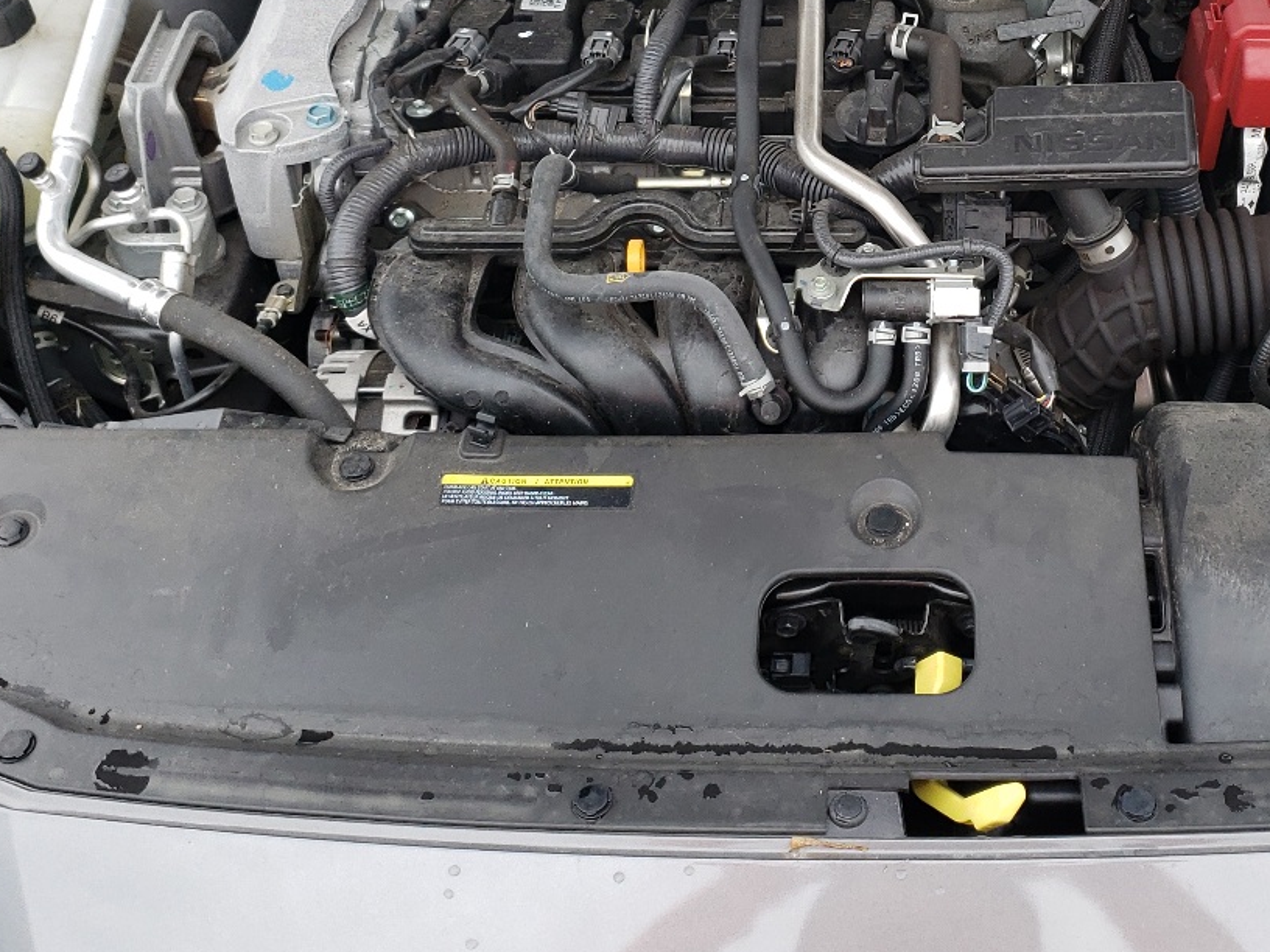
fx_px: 1871
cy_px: 179
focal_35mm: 51
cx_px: 900
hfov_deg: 36.9
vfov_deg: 27.9
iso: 50
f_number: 1.5
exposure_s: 1/435
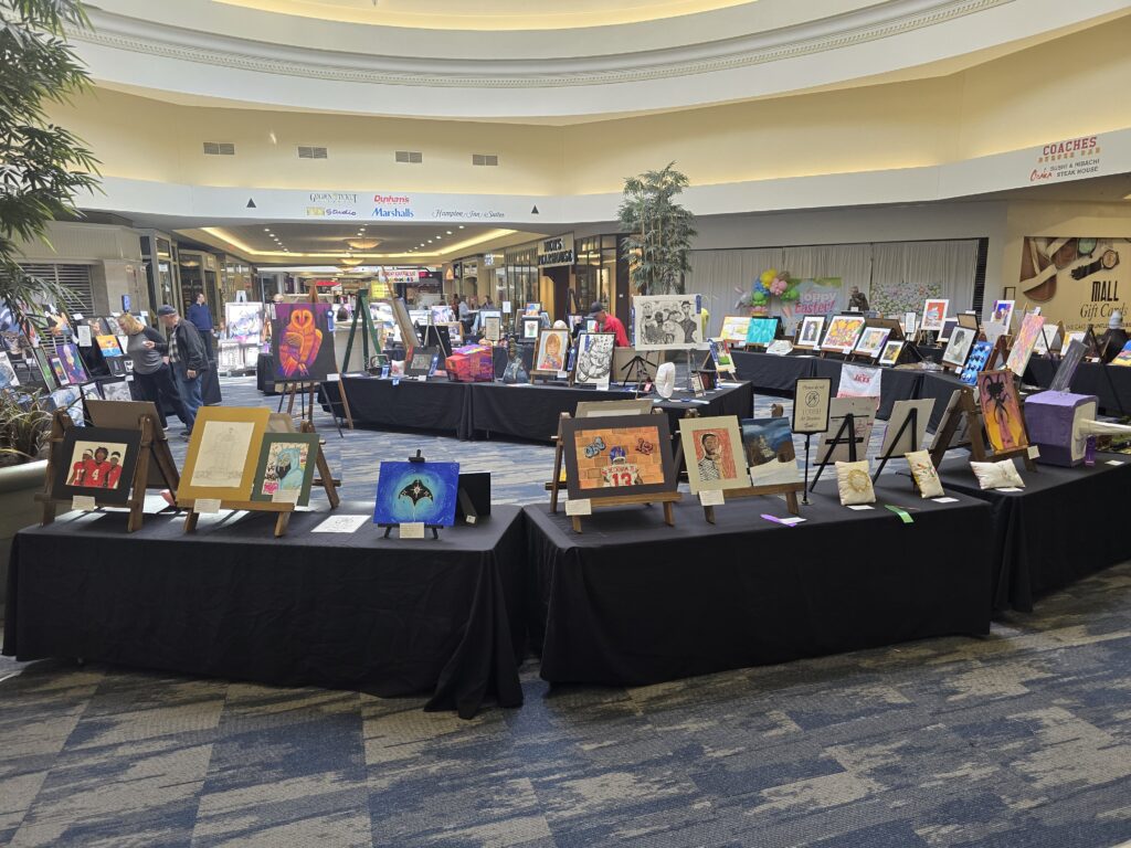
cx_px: 566
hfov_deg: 73.9
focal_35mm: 23
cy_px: 424
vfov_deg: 58.9
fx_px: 751
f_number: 1.7
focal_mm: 6.3
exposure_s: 1/120
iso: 125
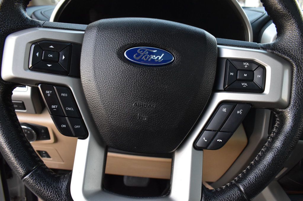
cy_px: 100
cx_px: 152
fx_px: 227
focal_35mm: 27
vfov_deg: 47.9
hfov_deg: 67.4
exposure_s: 1/15
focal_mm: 18
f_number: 6.3
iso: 1600
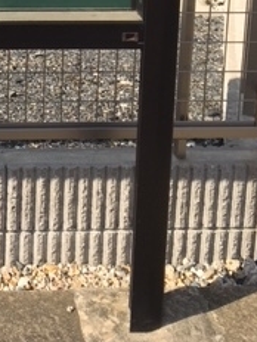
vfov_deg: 22.0
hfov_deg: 17.3
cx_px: -78
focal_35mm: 80
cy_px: -100
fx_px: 792
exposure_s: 1/1709
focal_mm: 4.15
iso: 25
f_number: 2.2
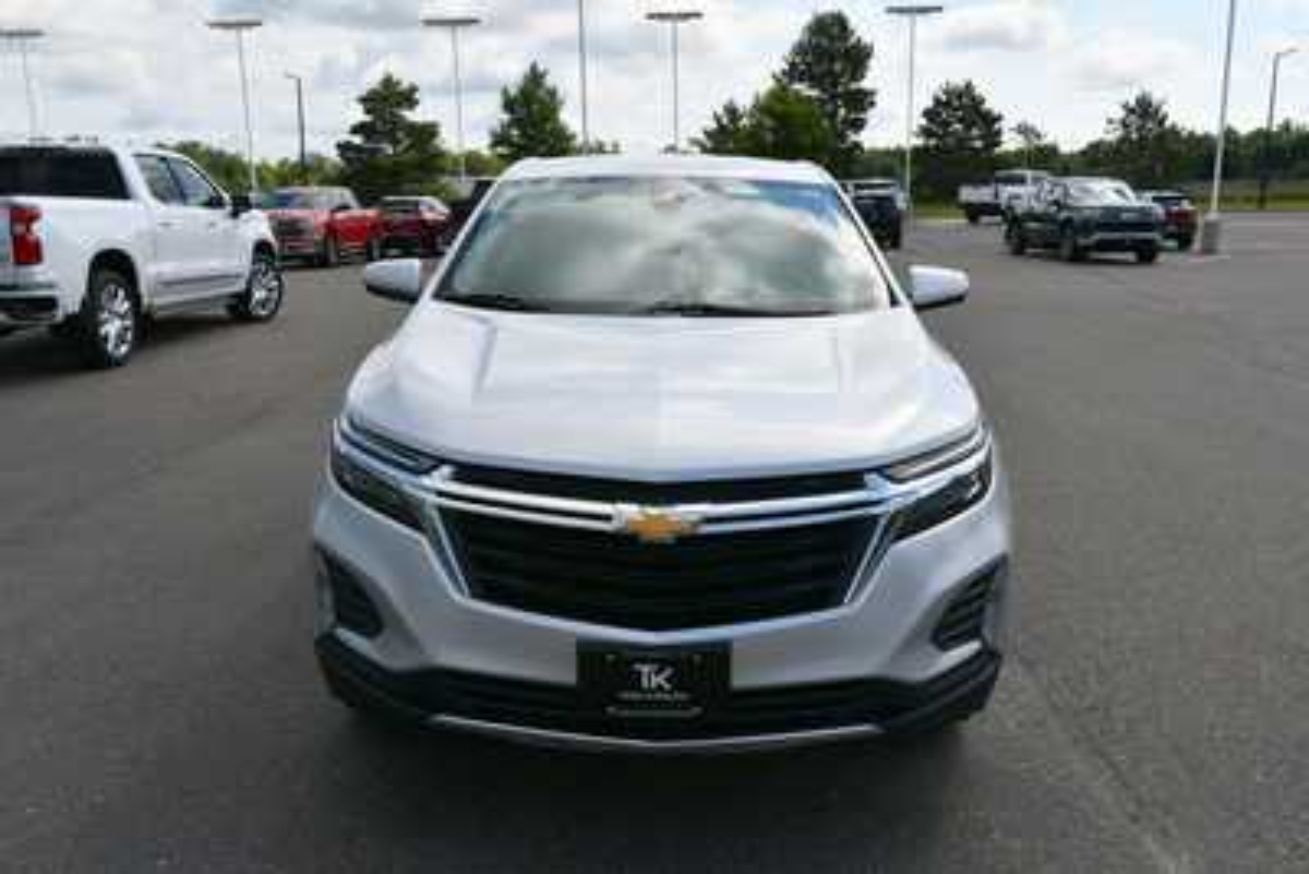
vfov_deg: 43.6
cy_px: 437
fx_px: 1091
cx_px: 654
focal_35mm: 30
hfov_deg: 61.9
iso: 100
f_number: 9
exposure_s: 1/320
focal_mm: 20
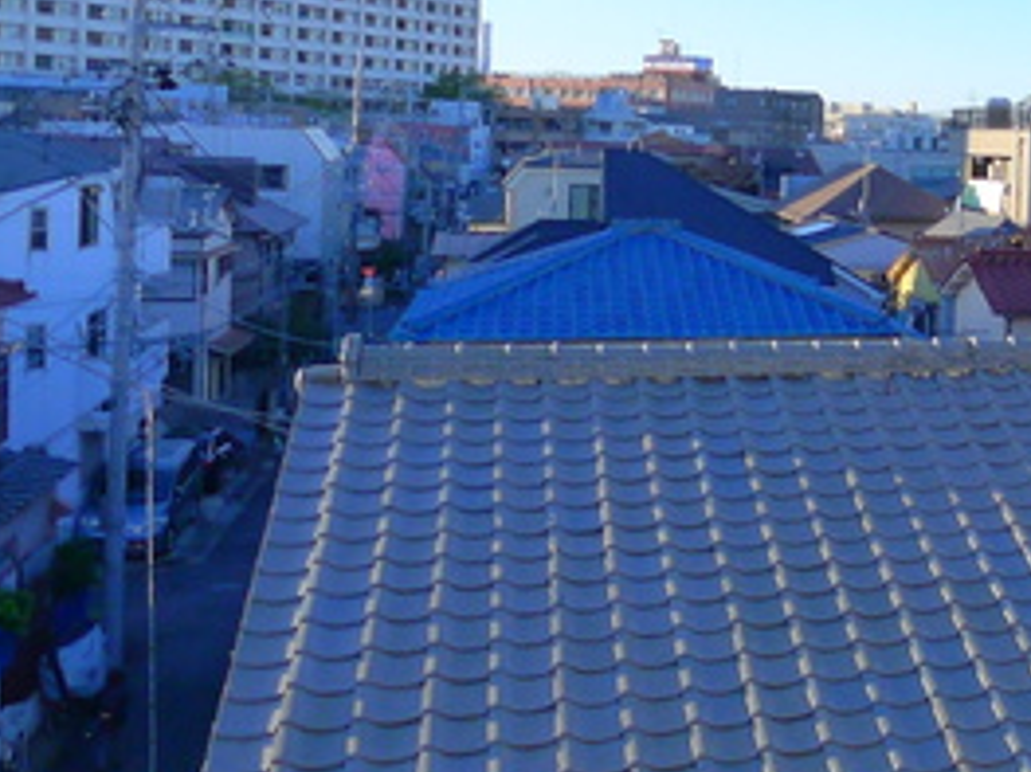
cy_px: 143
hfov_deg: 26.0
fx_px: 1905
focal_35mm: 64
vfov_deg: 22.6
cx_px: 1333
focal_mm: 5.1
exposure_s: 1/400
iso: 125
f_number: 2.8
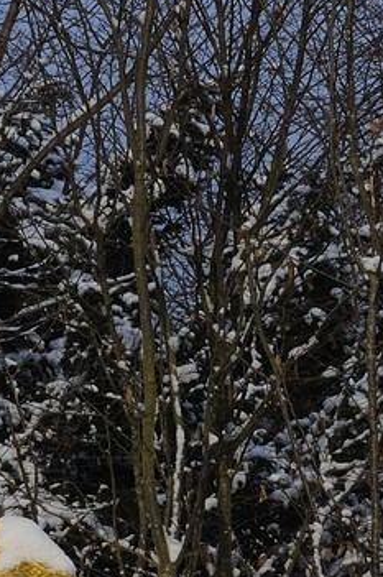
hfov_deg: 2.2
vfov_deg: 3.3
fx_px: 9859
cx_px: -2
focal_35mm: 616
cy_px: 1110
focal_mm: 135
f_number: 11
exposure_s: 1/160
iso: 200
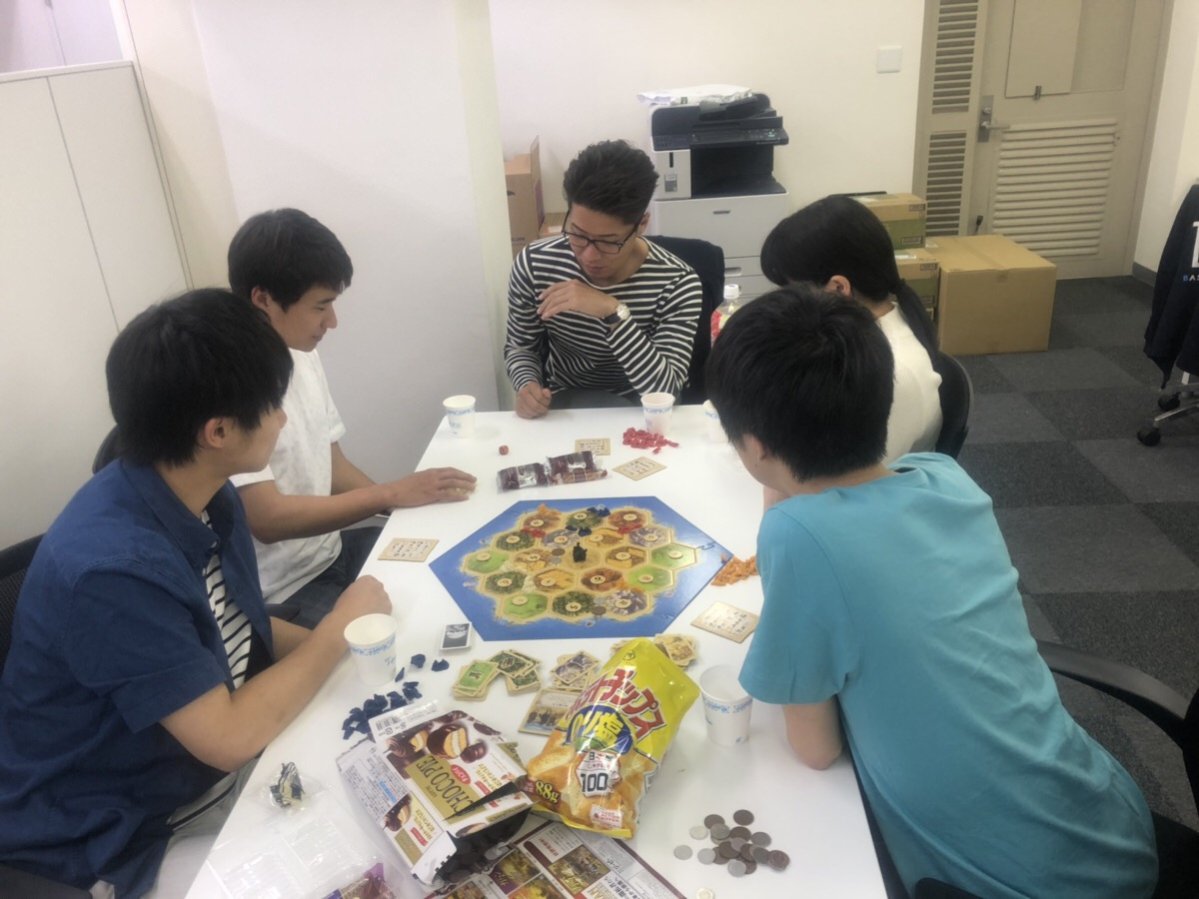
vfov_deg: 49.7
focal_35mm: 28
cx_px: 600
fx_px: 970
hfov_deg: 63.4
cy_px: 450
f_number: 1.8
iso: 25
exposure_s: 1/33
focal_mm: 3.99
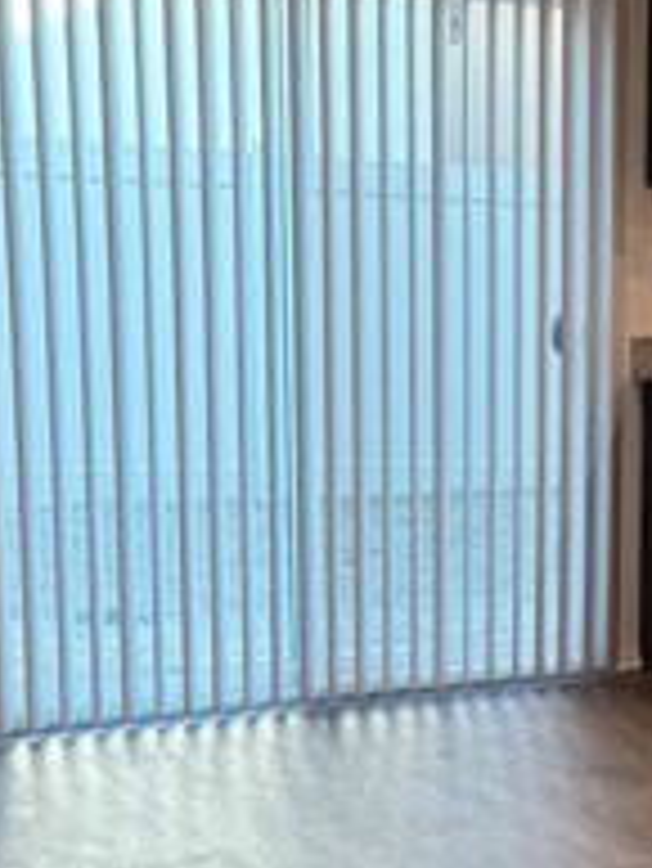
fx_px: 2157
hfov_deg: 15.8
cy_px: 693
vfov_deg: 22.4
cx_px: 976
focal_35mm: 86
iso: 125
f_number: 1.6
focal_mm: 5.96
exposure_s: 1/120
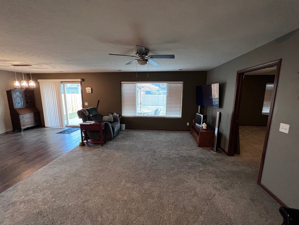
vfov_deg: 89.9
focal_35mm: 13
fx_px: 112
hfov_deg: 106.2
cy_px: 112
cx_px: 150
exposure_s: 1/60
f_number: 1.8
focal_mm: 1.57
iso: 500
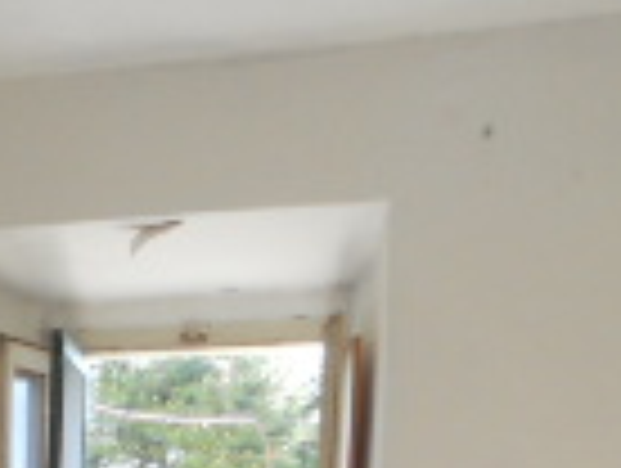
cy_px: 1071
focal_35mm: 125
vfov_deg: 10.5
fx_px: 2246
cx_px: -122
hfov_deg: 15.2
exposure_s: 1/80
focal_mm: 4.9
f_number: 3.2
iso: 80
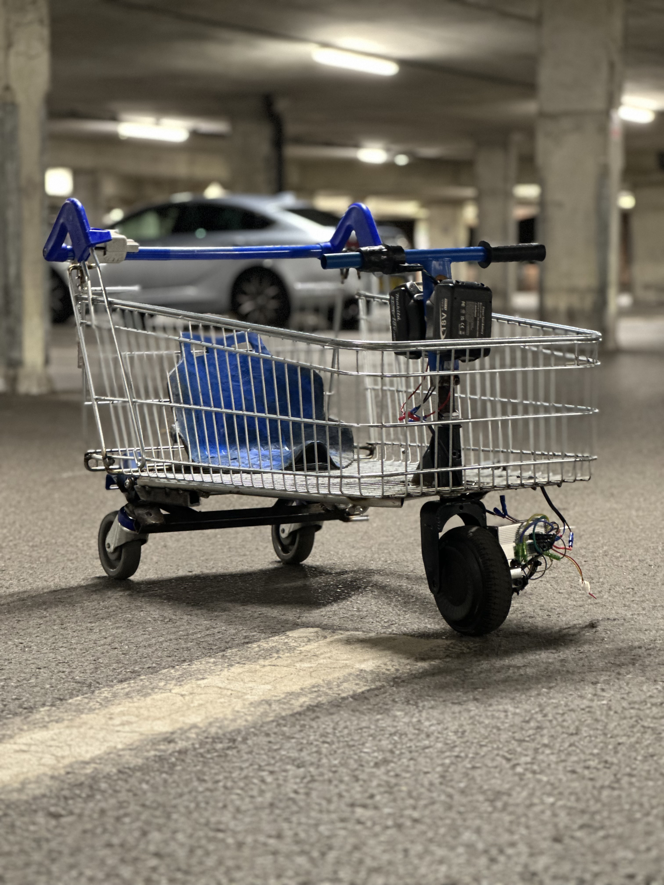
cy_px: 442
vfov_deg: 25.3
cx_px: 332
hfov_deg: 19.1
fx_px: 1969
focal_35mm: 77
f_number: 2.8
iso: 400
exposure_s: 1/17
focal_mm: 9
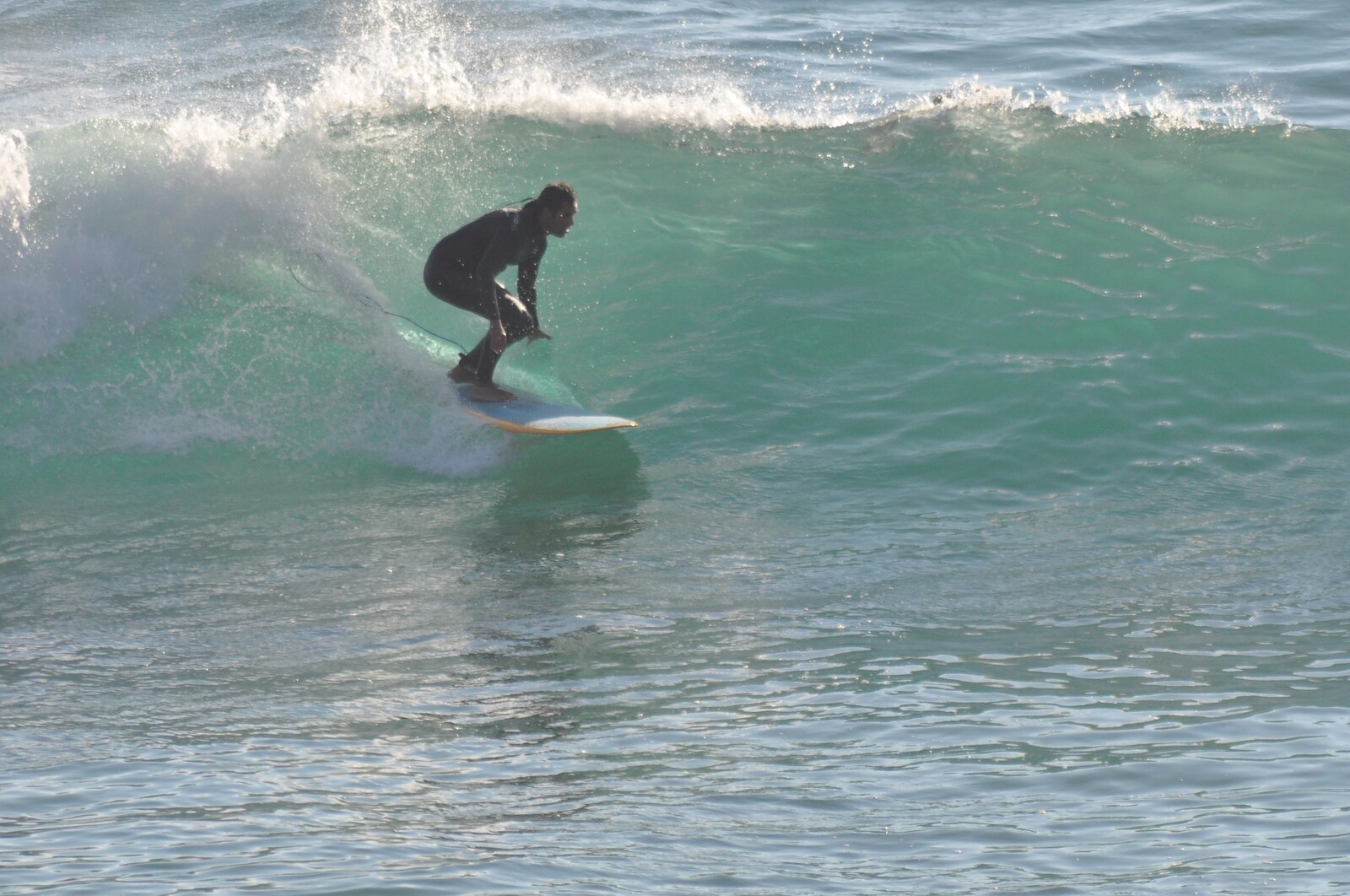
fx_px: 16851
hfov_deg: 4.6
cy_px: 448
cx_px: 675
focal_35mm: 450
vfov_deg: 3.0
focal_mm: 300
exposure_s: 1/1600
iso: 400
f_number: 7.1
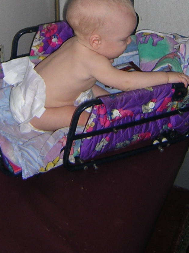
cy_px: 28
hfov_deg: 21.3
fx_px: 502
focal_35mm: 69
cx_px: 76
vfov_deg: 27.2
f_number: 2.6
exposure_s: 1/60.1
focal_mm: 4.7
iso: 100
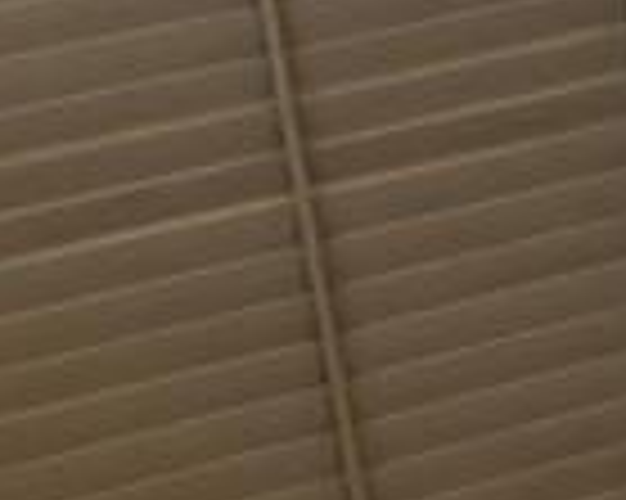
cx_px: 2045
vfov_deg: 7.6
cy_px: -50
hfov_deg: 7.9
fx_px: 3740
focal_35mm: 202
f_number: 1.8
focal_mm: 3.99
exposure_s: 1/120
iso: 50
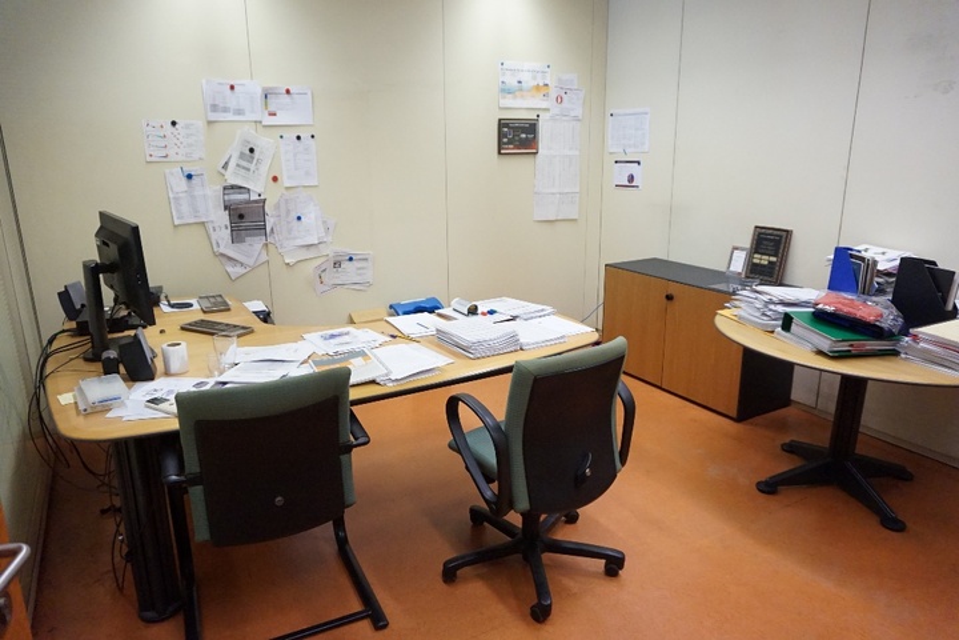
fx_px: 639
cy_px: 320
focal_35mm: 24
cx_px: 480
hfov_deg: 73.7
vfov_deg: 53.1
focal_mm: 16
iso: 3200
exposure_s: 1/160
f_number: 3.5
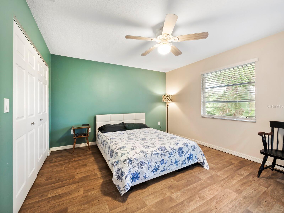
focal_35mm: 14
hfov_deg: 102.1
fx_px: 115
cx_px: 142
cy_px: 106
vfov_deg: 85.7
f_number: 11
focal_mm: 7
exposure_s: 3.2
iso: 400
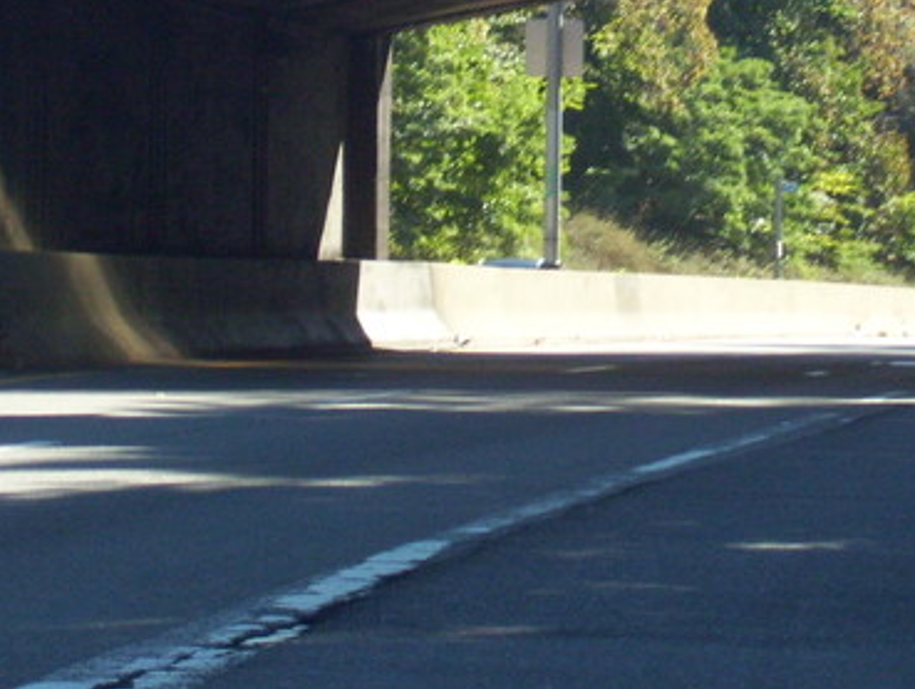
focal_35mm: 234
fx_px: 6195
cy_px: -45
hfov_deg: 8.4
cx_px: 863
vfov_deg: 6.3
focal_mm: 18
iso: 250
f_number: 4.6
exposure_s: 1/250
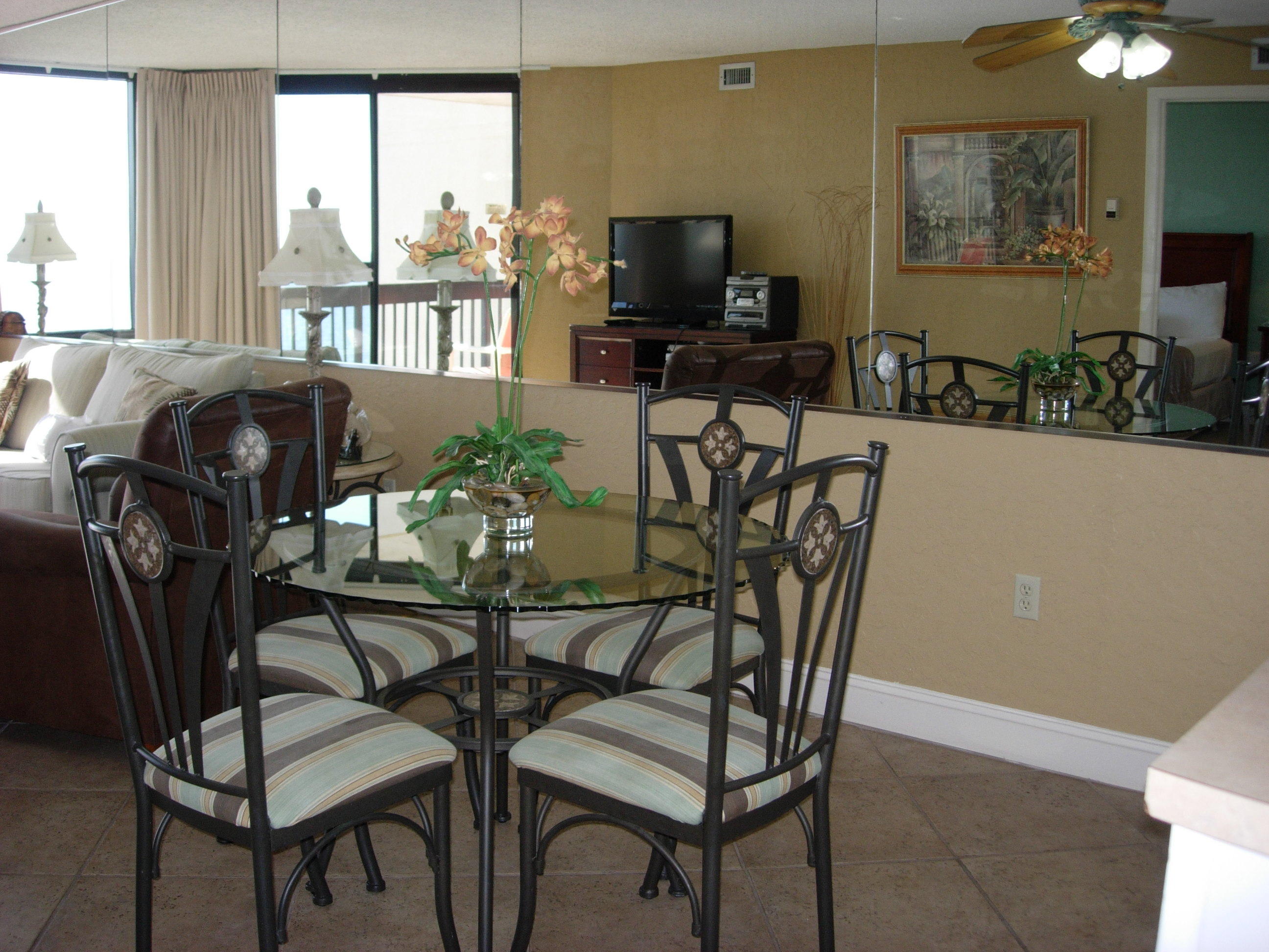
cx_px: 634
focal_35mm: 38
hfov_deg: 49.0
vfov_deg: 37.7
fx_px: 1393
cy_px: 476
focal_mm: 7.8
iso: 79
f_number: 2.8
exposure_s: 1/148
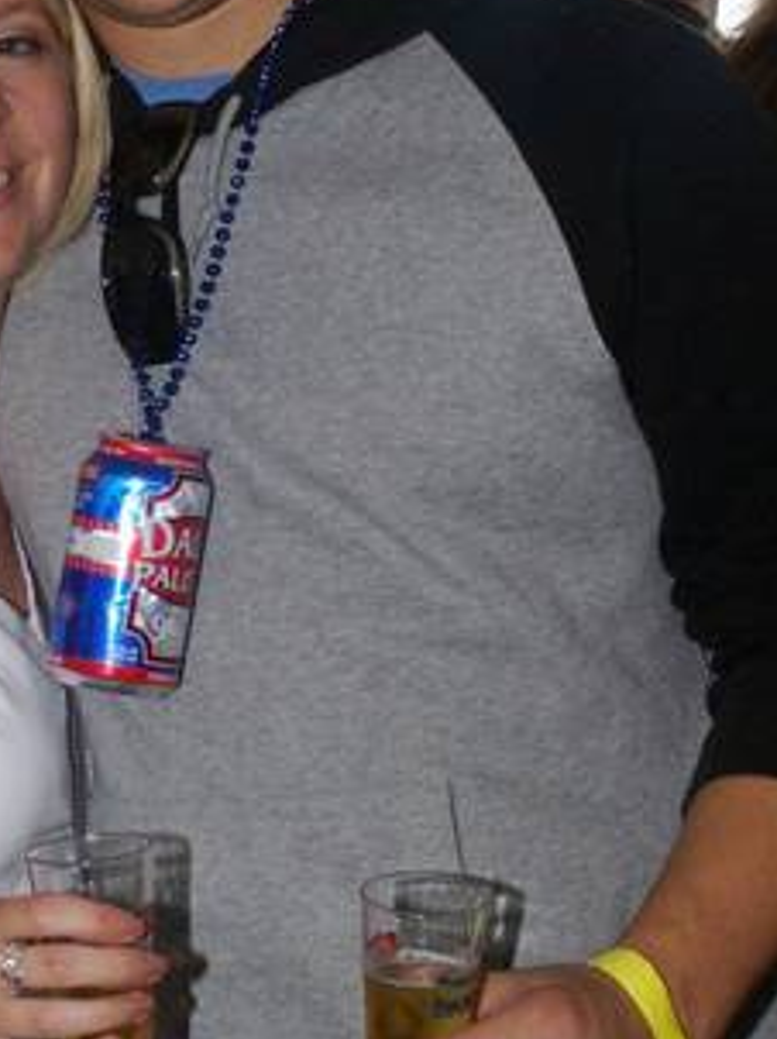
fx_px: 2997
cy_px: 458
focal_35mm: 100
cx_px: 155
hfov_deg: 14.7
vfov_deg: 19.6
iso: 400
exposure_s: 1/60
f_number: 8
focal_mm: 28
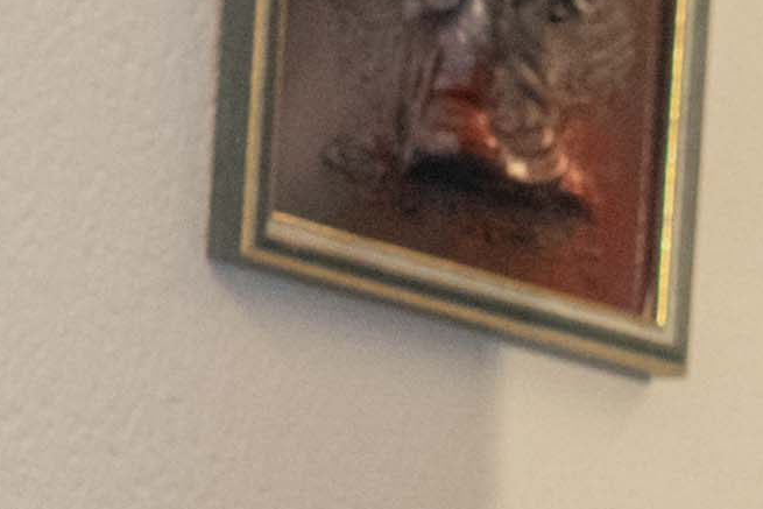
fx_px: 7525
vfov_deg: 3.8
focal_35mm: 355
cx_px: 1828
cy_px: 913
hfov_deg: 5.6
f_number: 4
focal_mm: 30
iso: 2000
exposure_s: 1/60
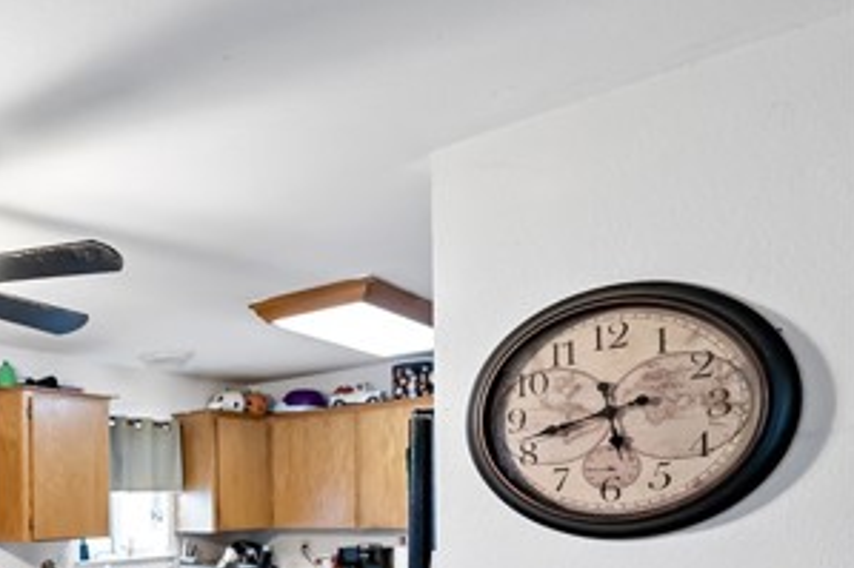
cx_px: -51
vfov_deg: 39.6
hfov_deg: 47.7
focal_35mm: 30
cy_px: 535
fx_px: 711
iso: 2500
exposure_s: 1/160
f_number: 2.8
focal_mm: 14
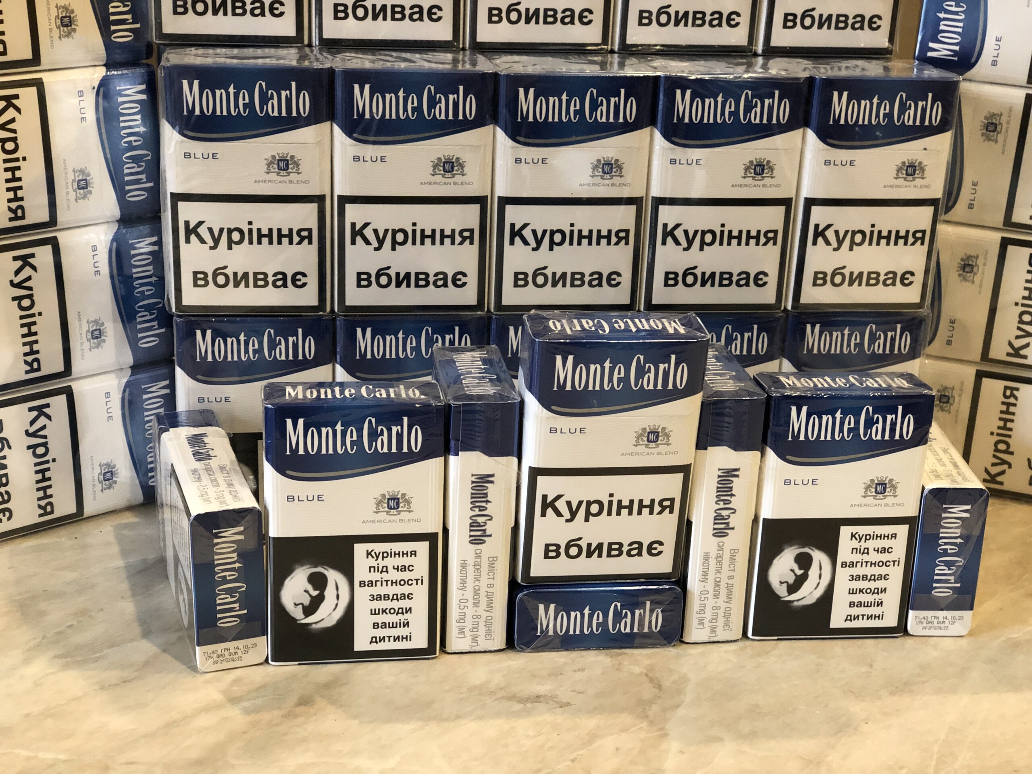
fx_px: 1550
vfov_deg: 28.0
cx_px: 516
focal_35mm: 52
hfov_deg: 36.8
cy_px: 387
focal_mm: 6
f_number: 2.4
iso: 125
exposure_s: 1/30
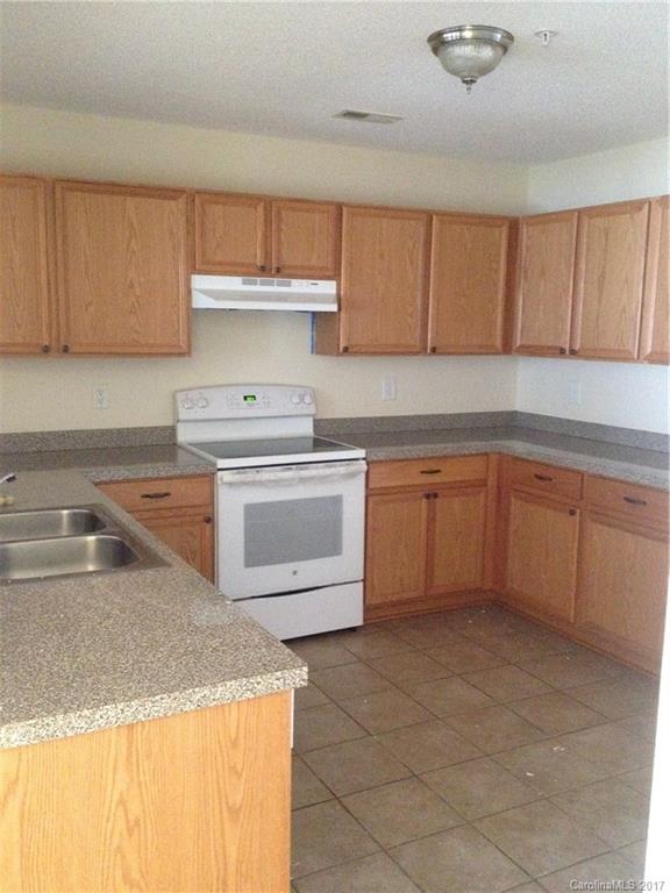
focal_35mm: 35
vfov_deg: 52.6
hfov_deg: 40.7
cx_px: 335
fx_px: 903
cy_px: 446
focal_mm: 4.28
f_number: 2.4
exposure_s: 1/15
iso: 800
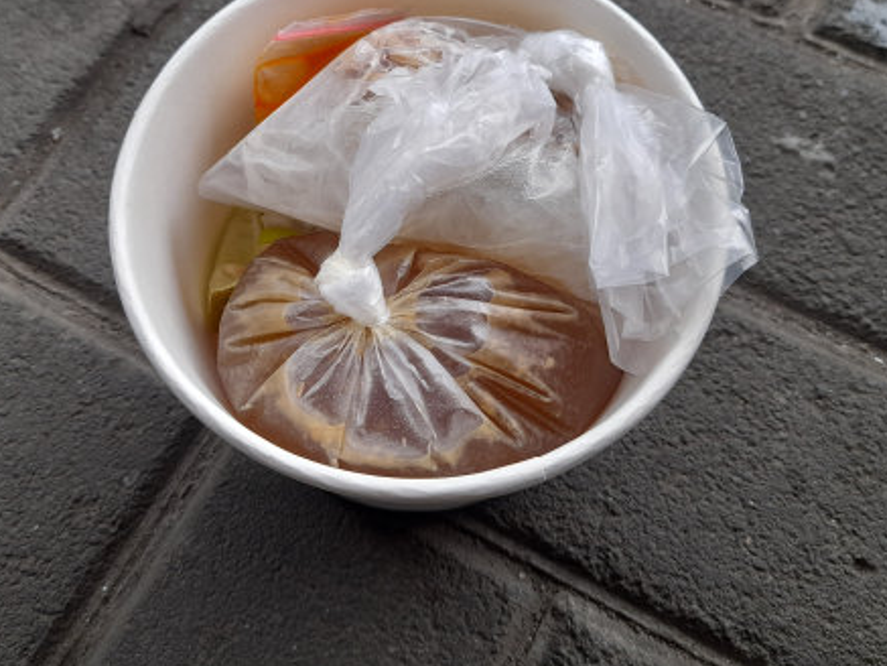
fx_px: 897
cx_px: 398
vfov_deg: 40.1
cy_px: 214
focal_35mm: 35
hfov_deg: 52.5
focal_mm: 4.6
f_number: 2
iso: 40
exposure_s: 1/50
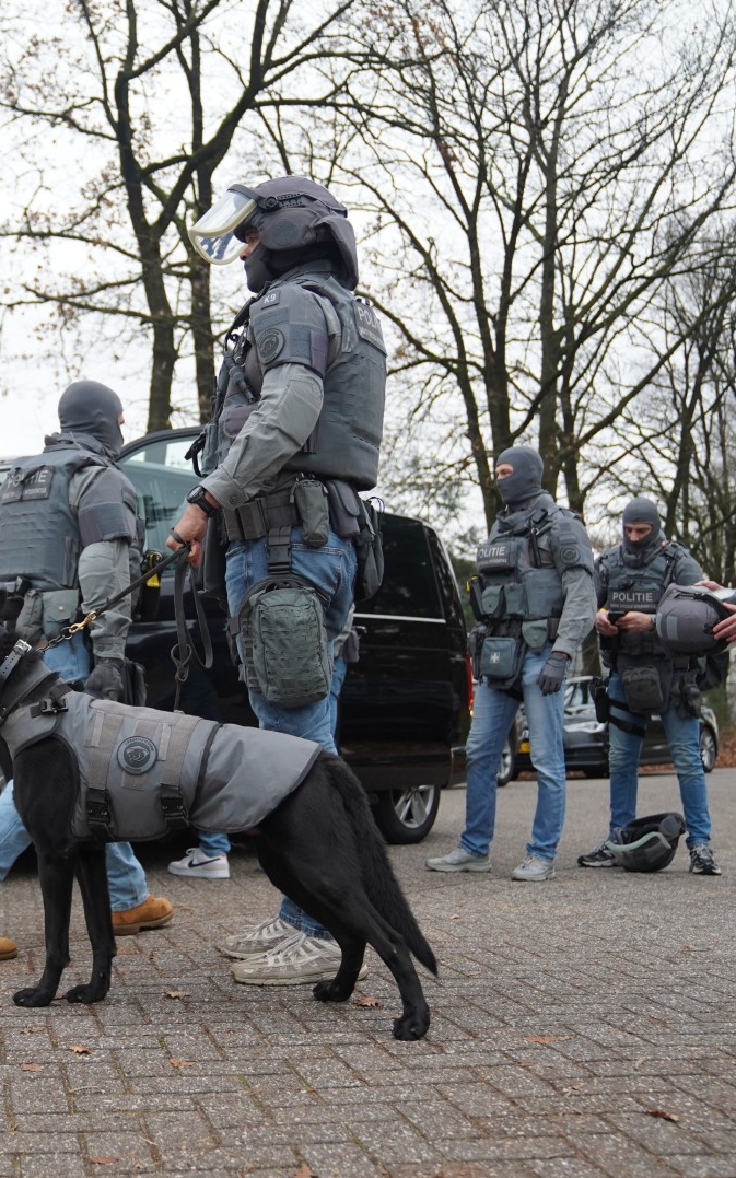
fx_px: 1476
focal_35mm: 46
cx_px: 131
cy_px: 590
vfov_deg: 43.5
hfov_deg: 27.4
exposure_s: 1/320
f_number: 2.8
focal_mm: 30
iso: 1000
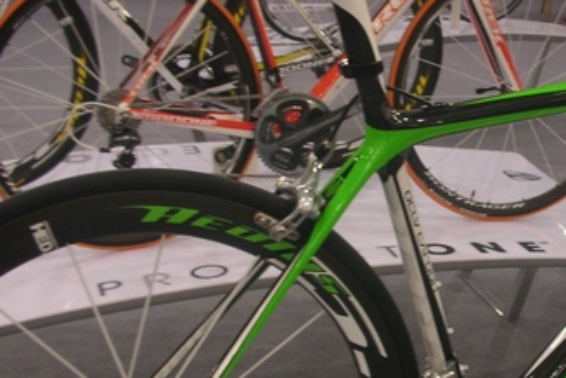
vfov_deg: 17.4
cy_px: 266
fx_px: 1226
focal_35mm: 78
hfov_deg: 25.5
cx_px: 469
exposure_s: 1/3.9
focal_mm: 5.8
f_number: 3
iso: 65
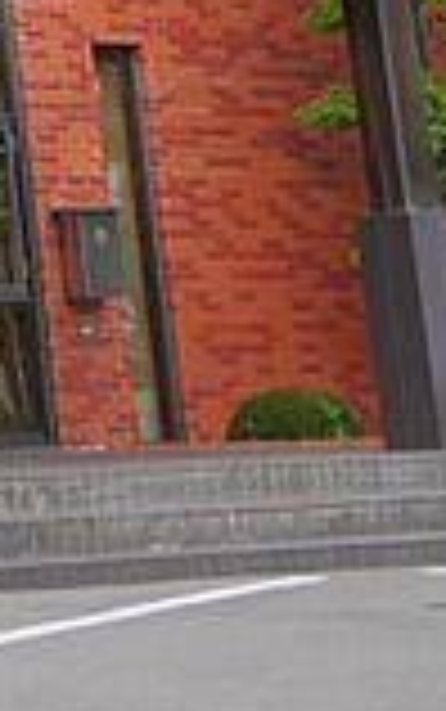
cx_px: -752
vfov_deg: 11.2
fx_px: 3106
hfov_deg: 7.5
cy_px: -943
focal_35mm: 160
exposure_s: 1/400
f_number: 3.5
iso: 200
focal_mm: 14
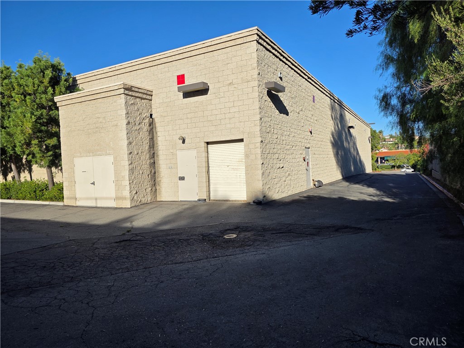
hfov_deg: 73.9
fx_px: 308
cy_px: 174
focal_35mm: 23
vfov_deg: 58.9
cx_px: 232
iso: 80
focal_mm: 6.3
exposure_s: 1/6574
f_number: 1.7
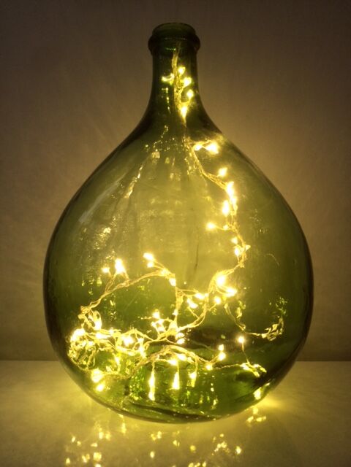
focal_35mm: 29
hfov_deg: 48.2
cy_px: 234
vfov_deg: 61.7
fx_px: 392
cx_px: 176
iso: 40
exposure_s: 1/33
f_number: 2.2
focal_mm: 4.15
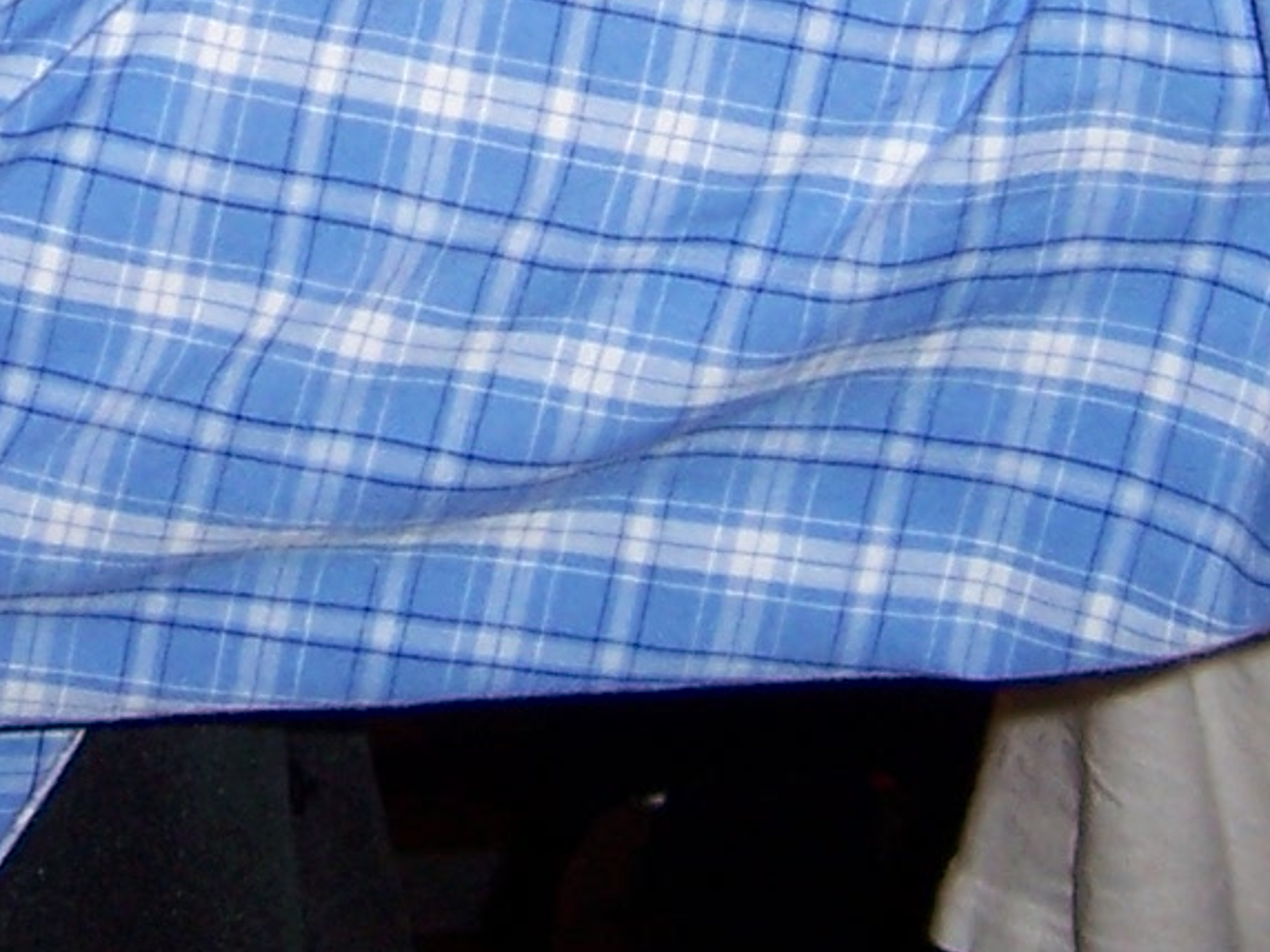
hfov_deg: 12.1
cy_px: -553
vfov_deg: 8.9
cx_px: 49
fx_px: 5943
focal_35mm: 162
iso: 80
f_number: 2.8
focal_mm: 6.2
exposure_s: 1/60
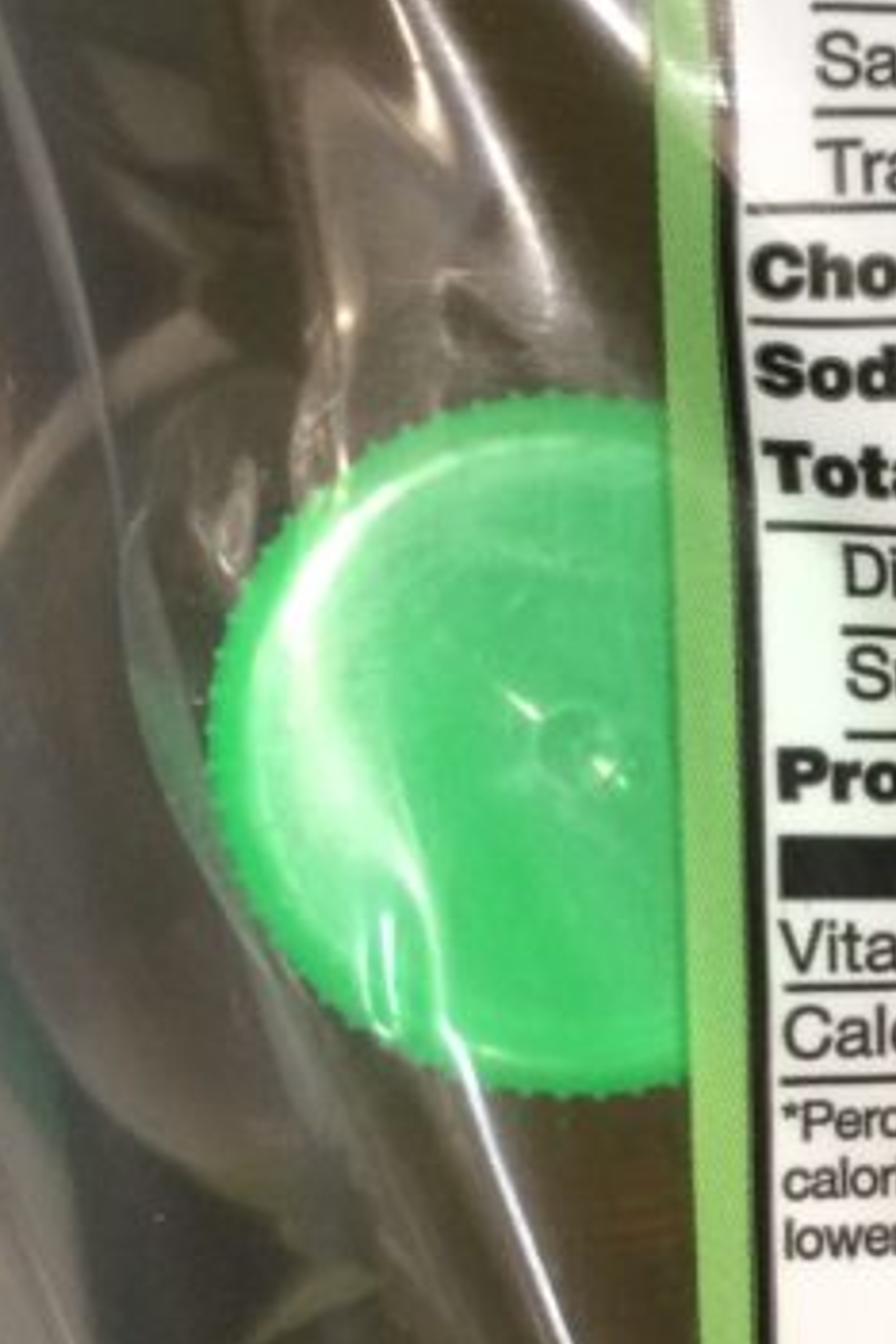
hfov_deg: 14.7
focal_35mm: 88
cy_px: 950
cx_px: 1237
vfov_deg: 23.0
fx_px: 3285
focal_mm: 4.15
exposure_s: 1/30
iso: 125
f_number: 2.2
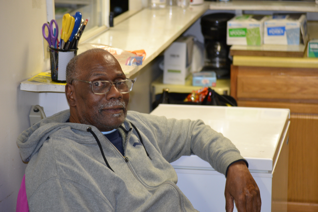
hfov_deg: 13.7
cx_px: 159
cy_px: 106
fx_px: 1325
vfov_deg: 9.1
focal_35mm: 150
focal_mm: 100
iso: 720
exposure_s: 1/60
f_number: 4.5
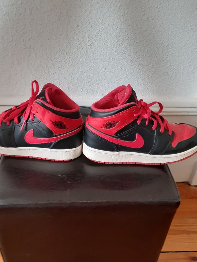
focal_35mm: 32
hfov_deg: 44.2
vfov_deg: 56.8
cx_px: 95
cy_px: 135
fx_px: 243
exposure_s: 1/33
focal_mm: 3.6
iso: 250
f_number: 1.9
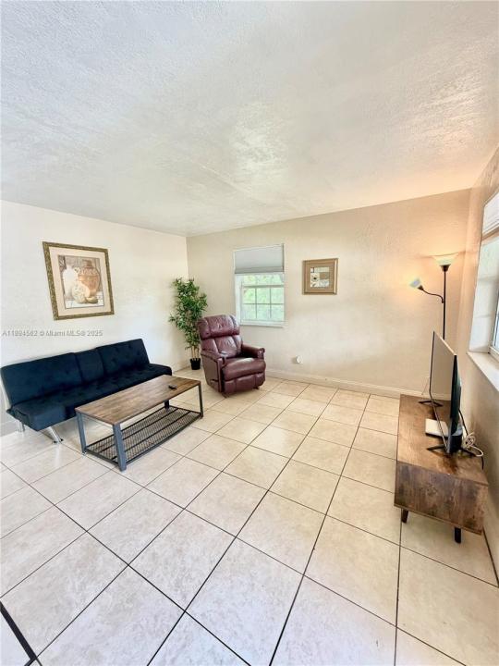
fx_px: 269
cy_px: 333
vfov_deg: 102.1
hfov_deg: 85.7
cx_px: 250
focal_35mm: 14
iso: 250
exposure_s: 1/60
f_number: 2.2
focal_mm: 2.22
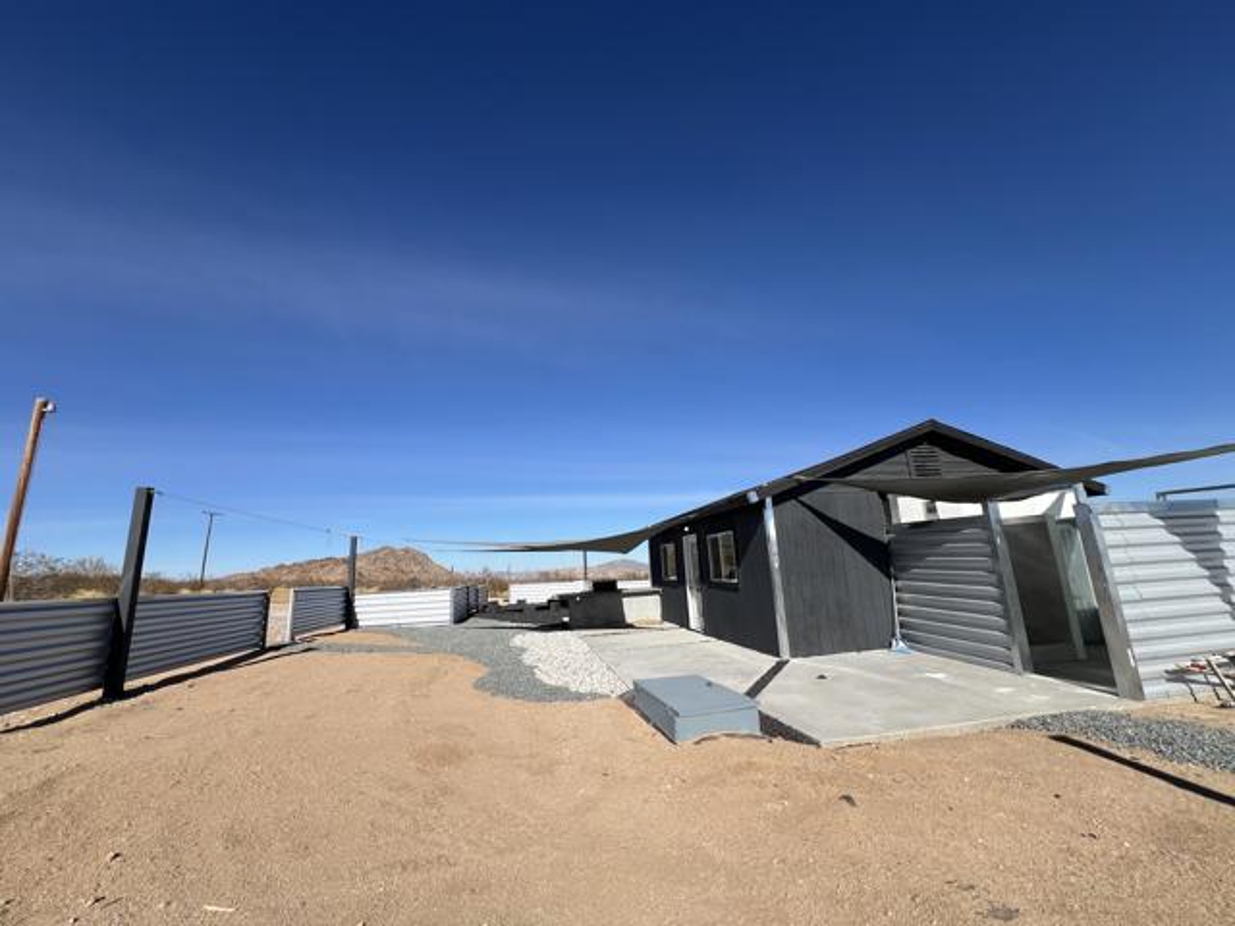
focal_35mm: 13
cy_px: 463
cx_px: 618
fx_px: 464
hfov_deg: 106.2
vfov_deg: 89.9
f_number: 1.8
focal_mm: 1.57
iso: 32
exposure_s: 1/2801
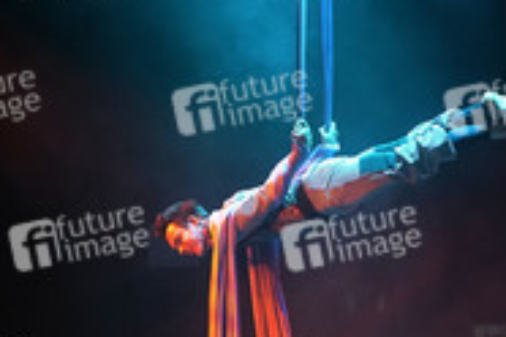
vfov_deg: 14.1
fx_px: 1363
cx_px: 279
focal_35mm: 97
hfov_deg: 21.0
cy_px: 171
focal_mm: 40
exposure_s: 1/125
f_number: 3.2
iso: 3200
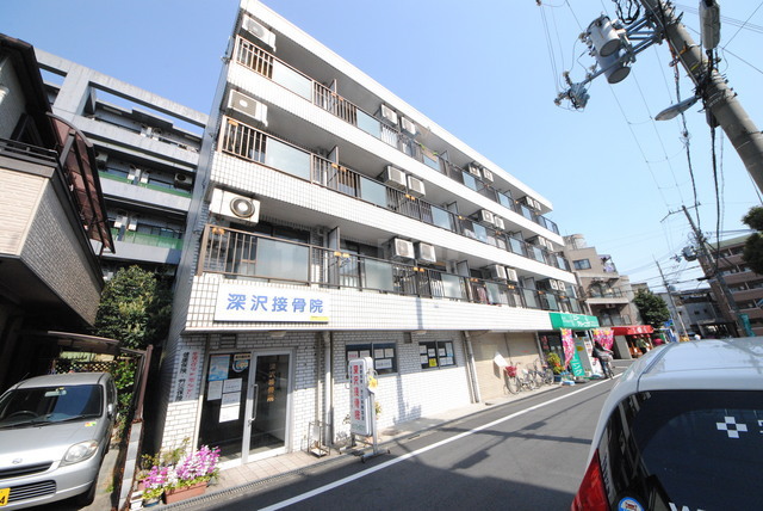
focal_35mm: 12
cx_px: 382
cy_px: 256
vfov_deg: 90.1
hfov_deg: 112.6
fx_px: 255
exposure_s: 1/500
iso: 800
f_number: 11
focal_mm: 8
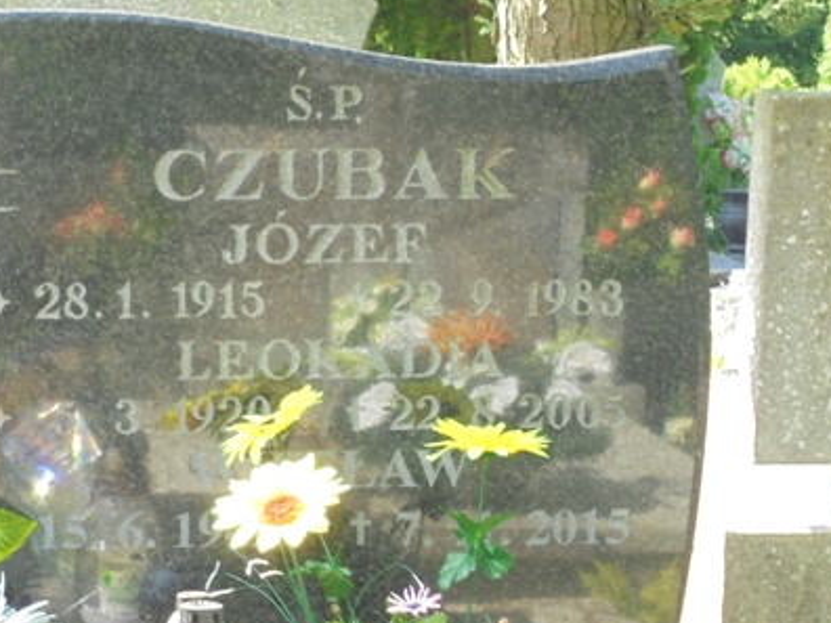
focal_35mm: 118
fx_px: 2833
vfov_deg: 12.6
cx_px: 222
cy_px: 369
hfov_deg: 16.6
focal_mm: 13.1
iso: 200
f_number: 6.1
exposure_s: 1/60
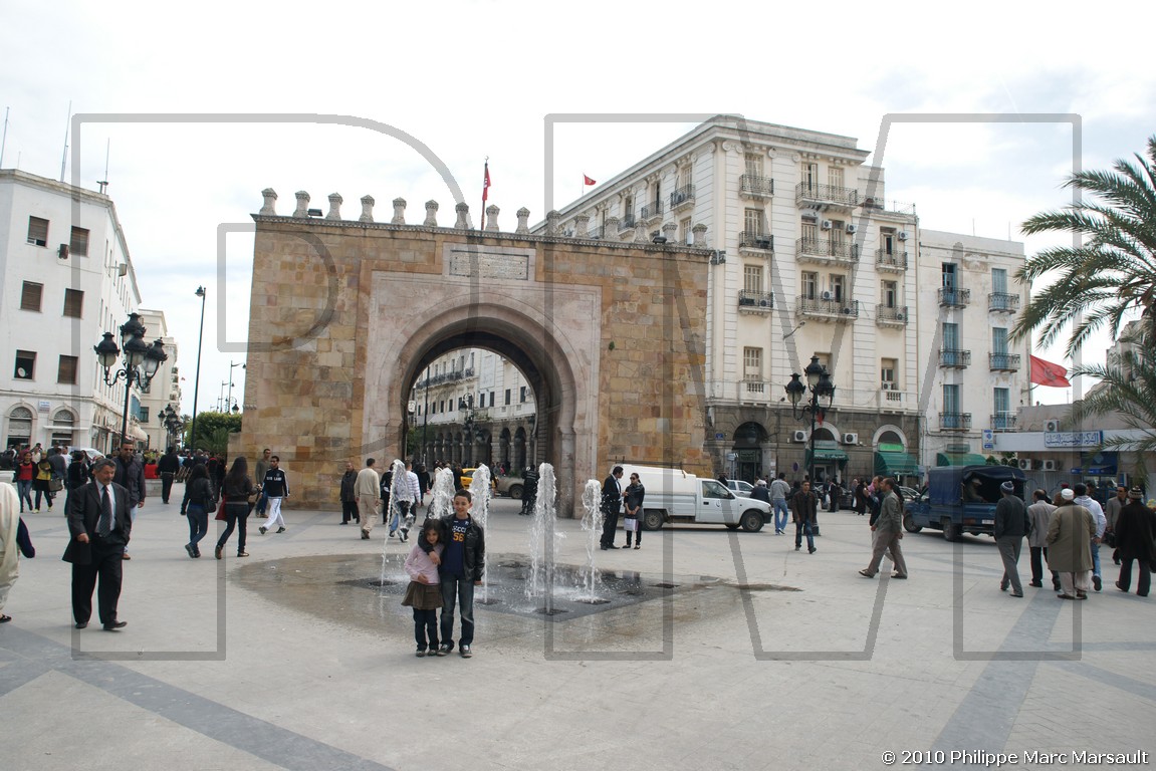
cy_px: 386
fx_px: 771
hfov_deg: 73.7
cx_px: 578
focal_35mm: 24
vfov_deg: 53.2
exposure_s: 1/160
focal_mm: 24
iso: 100
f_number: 9
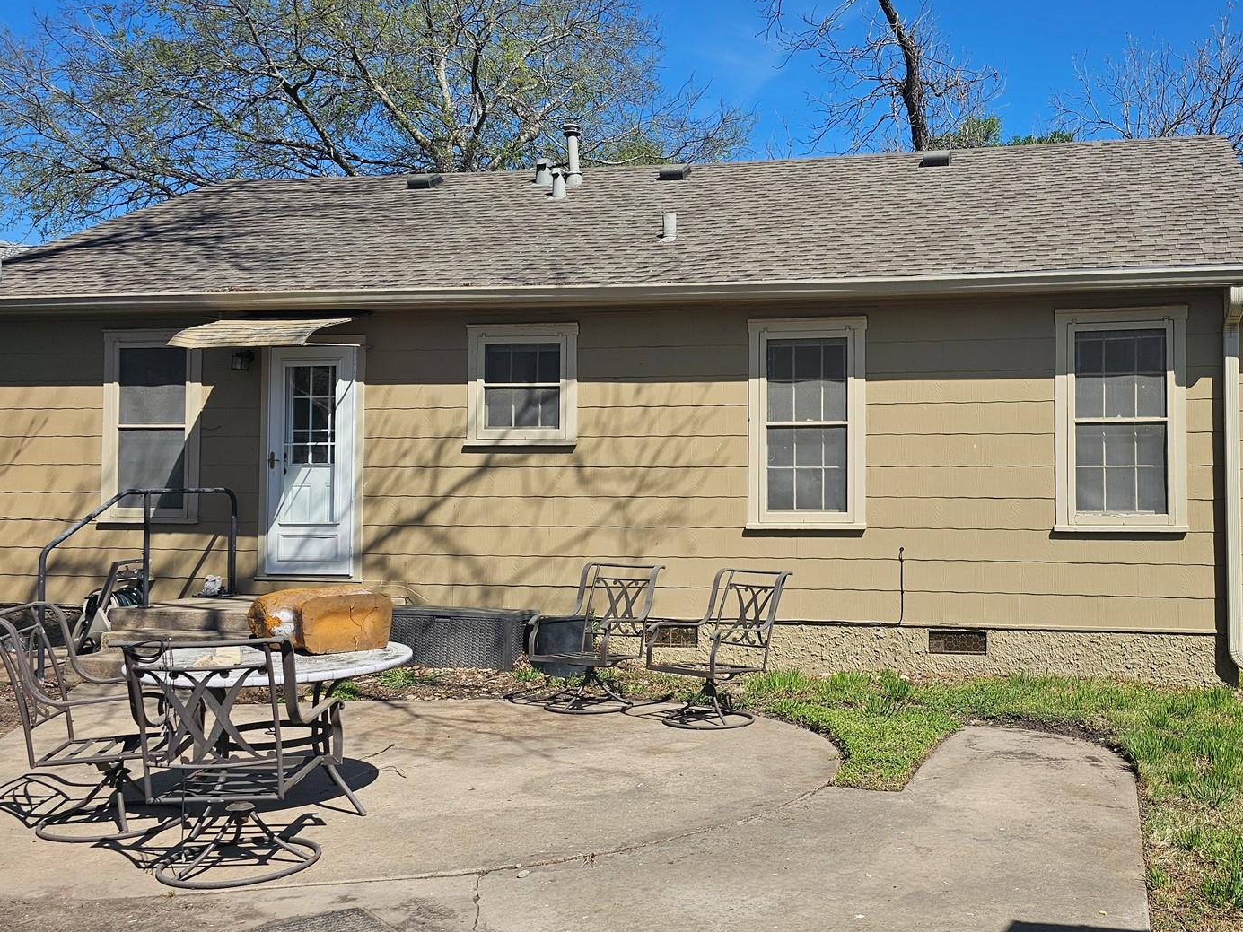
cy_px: 439
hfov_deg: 52.8
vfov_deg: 41.8
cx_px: 835
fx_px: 1221
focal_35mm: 34
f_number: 1.7
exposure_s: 1/989
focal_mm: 6.3
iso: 10
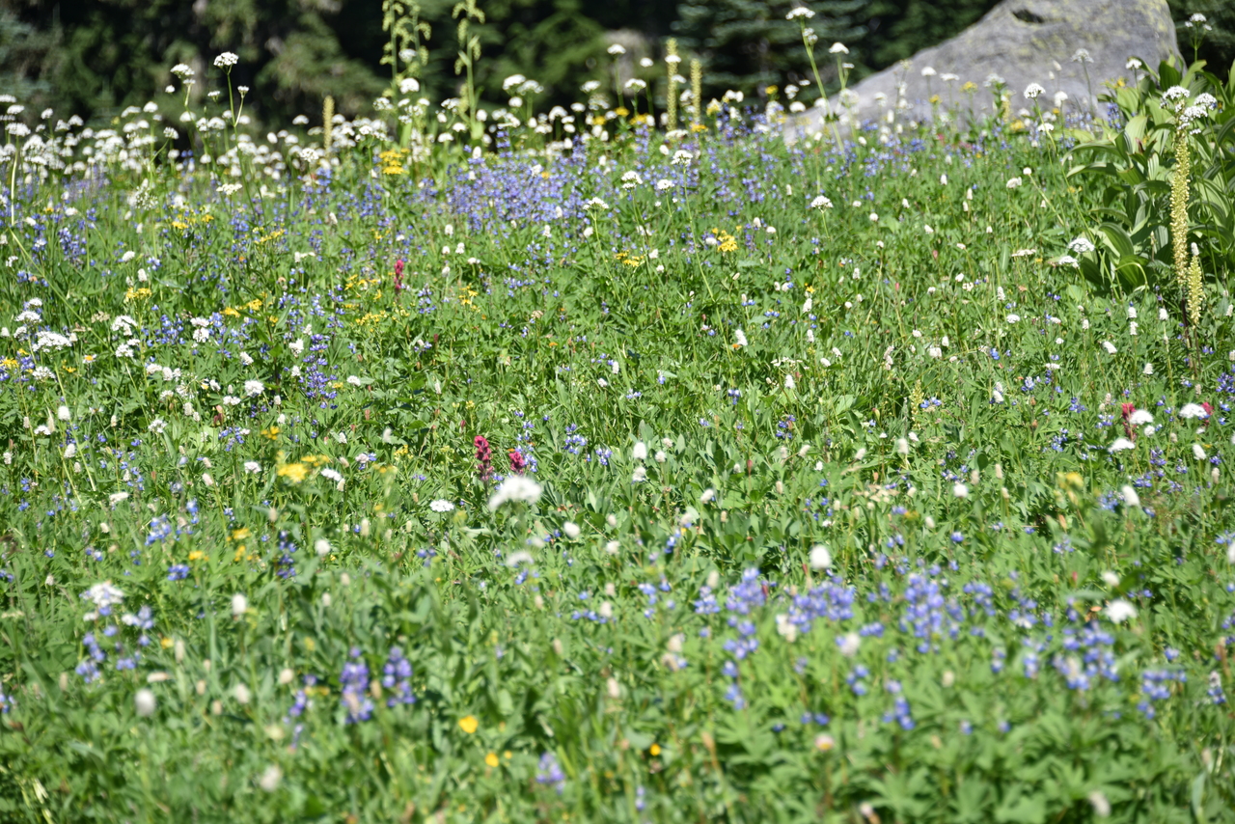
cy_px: 412
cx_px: 618
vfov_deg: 9.2
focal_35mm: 150
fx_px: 5147
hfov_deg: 13.7
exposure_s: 1/320
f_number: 5.6
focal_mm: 150
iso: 100
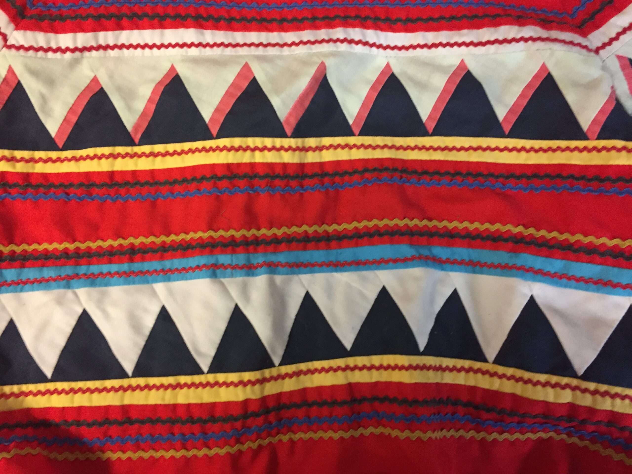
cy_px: 237
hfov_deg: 61.7
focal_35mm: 29
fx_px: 529
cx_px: 316
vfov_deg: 48.2
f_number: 2.2
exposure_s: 1/20
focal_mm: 4.15
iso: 250
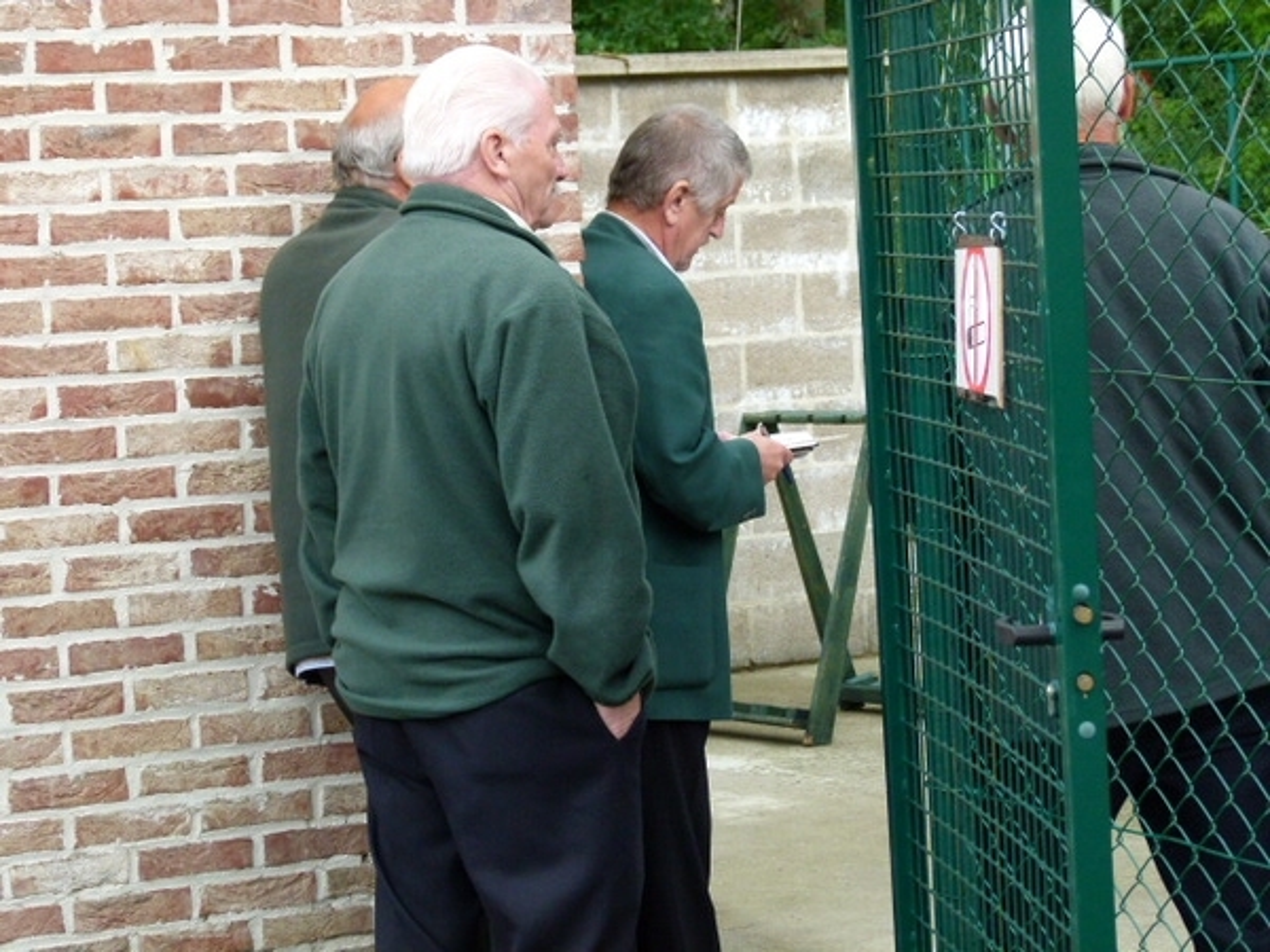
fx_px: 3999
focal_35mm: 109
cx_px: 635
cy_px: 476
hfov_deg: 18.0
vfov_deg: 13.6
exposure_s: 1/125
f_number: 3.5
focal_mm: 19.6
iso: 250
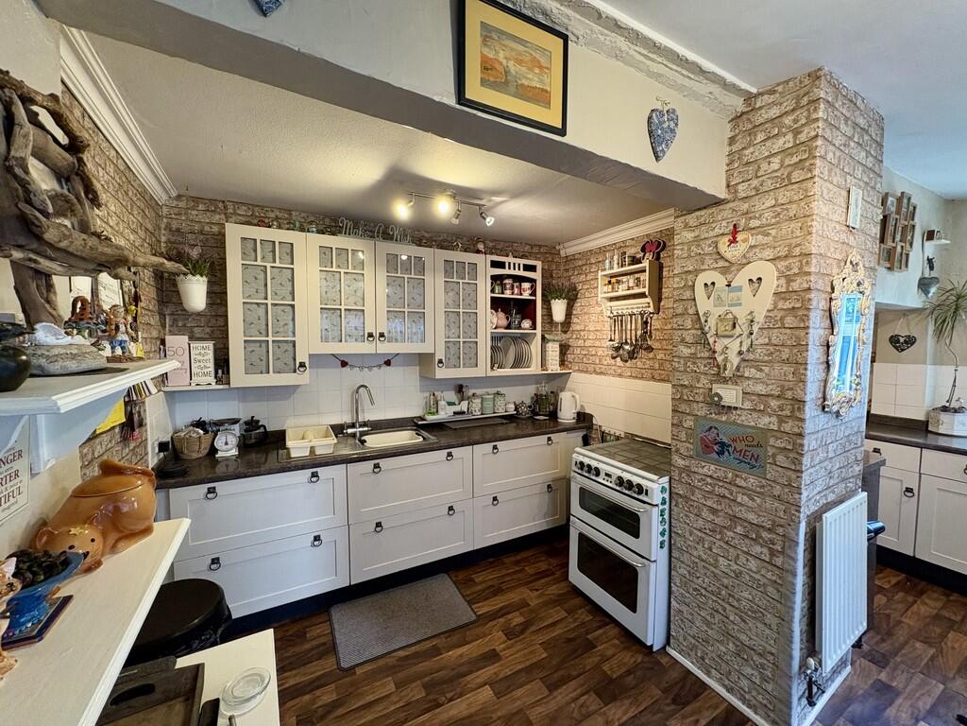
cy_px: 363
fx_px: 391
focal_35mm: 14
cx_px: 484
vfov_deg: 85.7
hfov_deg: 102.1
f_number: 2.2
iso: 250
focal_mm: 2.22
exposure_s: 1/50
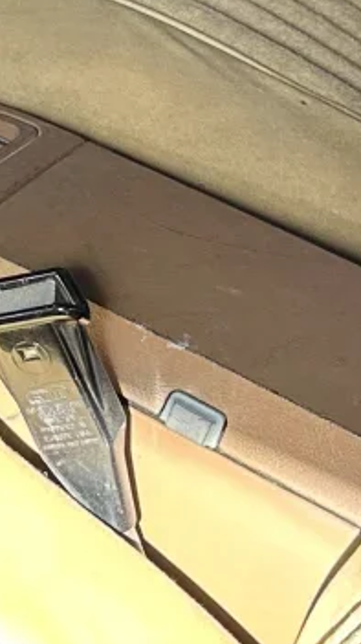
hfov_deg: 7.8
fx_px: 2438
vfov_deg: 14.9
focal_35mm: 143
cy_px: 123
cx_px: -564
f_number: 1.78
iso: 125
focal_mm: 6.86
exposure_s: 1/148
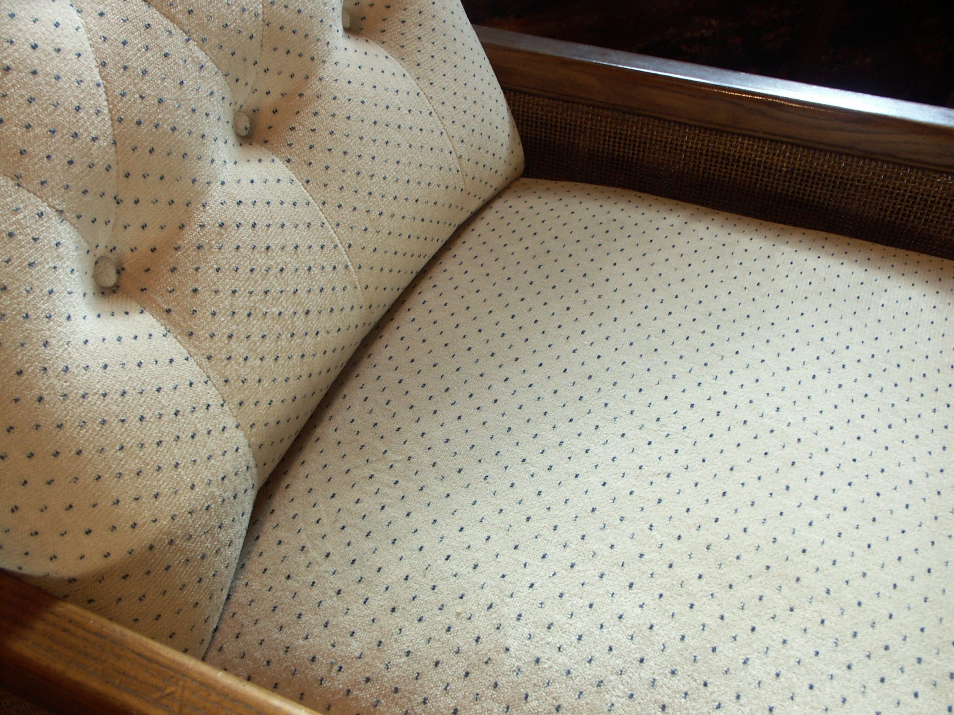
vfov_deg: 39.7
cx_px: 477
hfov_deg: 51.4
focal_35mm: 36
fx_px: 992
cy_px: 358
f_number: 3.5
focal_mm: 9.32
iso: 100
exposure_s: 1/25
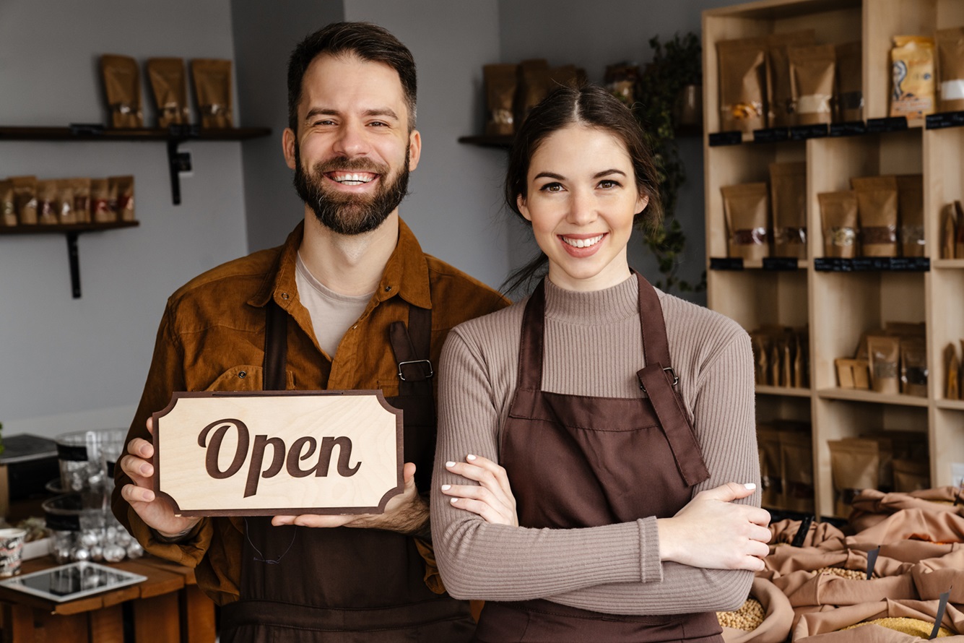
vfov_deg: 22.6
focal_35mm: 60
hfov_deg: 33.4
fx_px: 1607
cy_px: 322
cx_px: 482
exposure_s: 1/160
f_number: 5.6
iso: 1250
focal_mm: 60
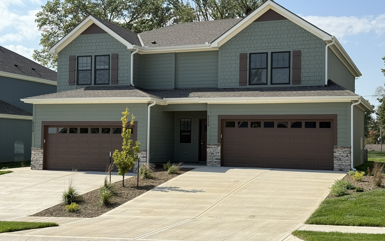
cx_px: 193
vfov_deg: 25.3
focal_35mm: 51
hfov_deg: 39.6
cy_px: 125
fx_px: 535
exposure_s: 1/3891
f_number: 1.78
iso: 100
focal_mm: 6.76
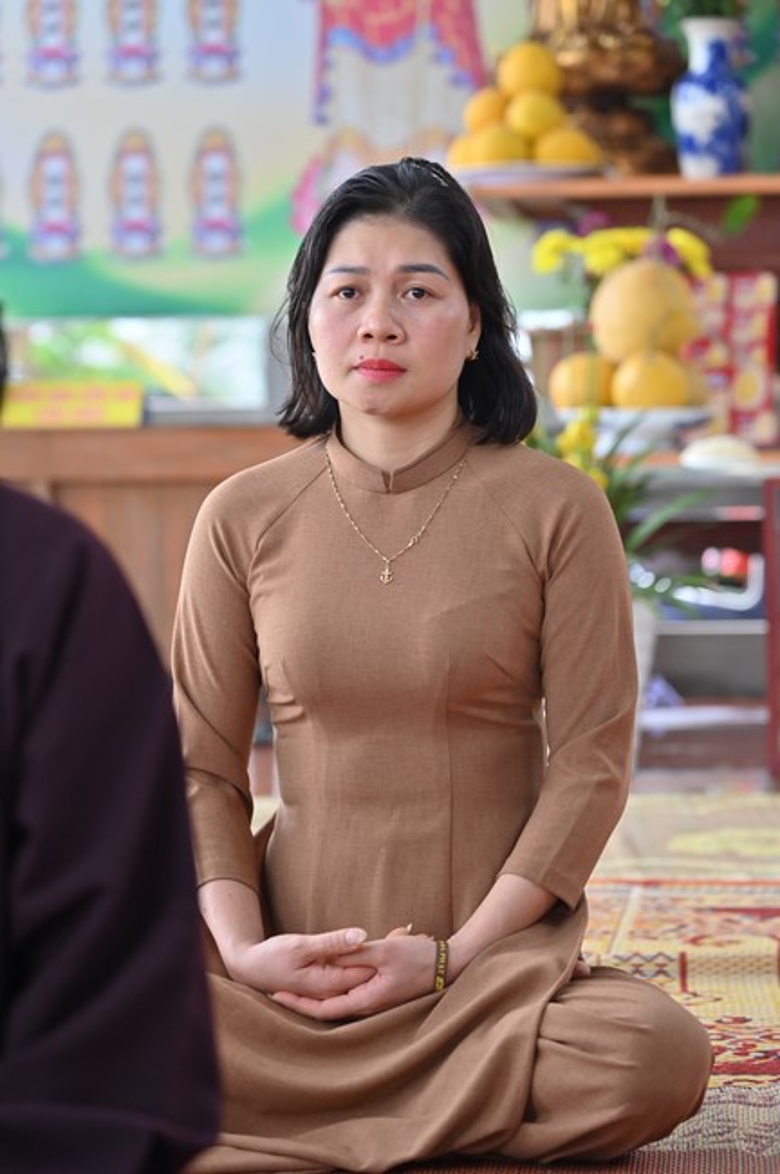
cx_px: 390
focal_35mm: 120
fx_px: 3908
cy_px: 587
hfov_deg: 11.4
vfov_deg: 17.1
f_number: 5
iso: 800
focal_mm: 120
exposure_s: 1/100
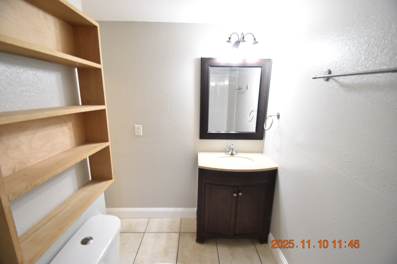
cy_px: 132
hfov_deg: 100.4
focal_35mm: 15
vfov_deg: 77.3
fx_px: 165
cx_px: 198
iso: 800
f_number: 3.5
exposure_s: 1/30
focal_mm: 10
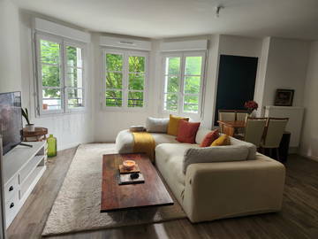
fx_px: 211
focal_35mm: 23
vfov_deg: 58.9
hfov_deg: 73.9
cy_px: 120
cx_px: 159
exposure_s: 1/120
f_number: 1.8
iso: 160
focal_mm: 5.4
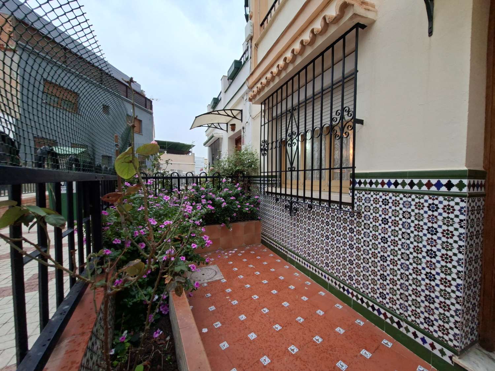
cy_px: 186
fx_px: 186
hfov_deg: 106.2
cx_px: 248
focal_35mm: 13
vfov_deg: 89.9
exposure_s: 1/40
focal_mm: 1.74
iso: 125
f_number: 2.2
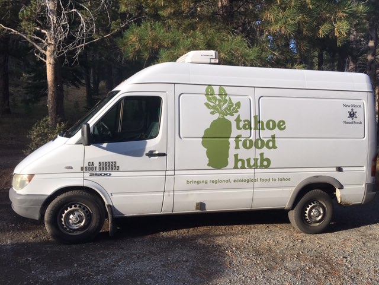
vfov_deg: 48.2
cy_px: 142
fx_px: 318
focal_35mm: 29
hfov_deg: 61.7
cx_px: 190
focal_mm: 4.15
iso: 25
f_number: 2.2
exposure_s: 1/379
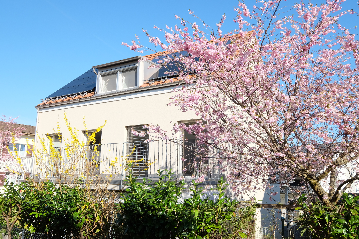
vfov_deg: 43.6
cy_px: 120
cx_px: 180
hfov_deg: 61.9
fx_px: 299
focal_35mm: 30
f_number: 7.1
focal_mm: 20
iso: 400
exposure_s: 1/450
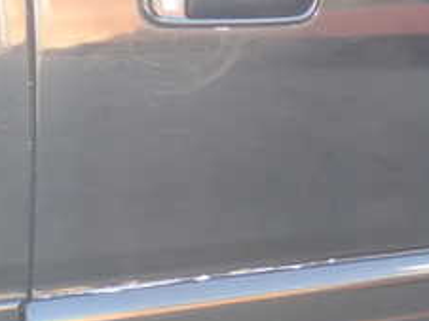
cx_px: 471
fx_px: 1448
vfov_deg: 12.6
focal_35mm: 117
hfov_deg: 16.4
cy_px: 139
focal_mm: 7.84
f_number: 2.9
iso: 200
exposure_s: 1/80
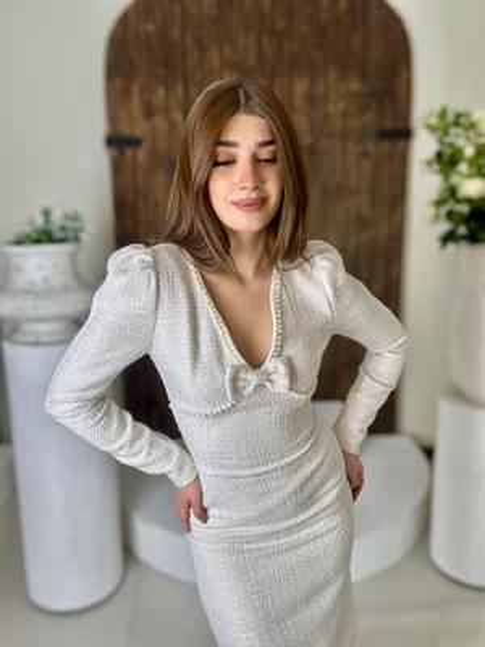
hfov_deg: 46.8
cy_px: 324
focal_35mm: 30
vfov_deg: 60.0
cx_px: 242
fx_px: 560
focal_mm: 2.69
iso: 20
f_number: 1.9
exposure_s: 1/128
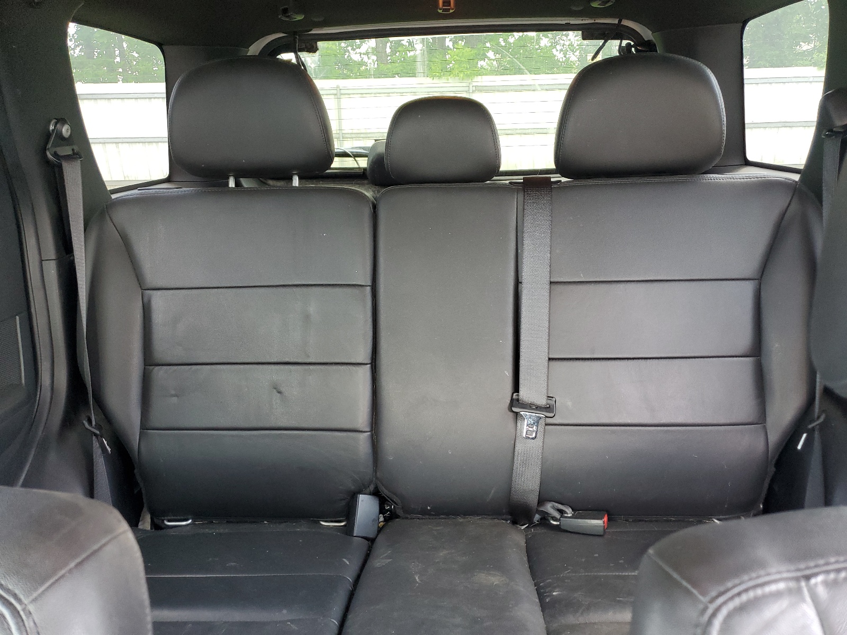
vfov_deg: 53.1
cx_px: 424
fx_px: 636
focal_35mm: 26
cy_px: 318
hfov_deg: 67.3
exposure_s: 1/60.2
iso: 99
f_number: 1.5
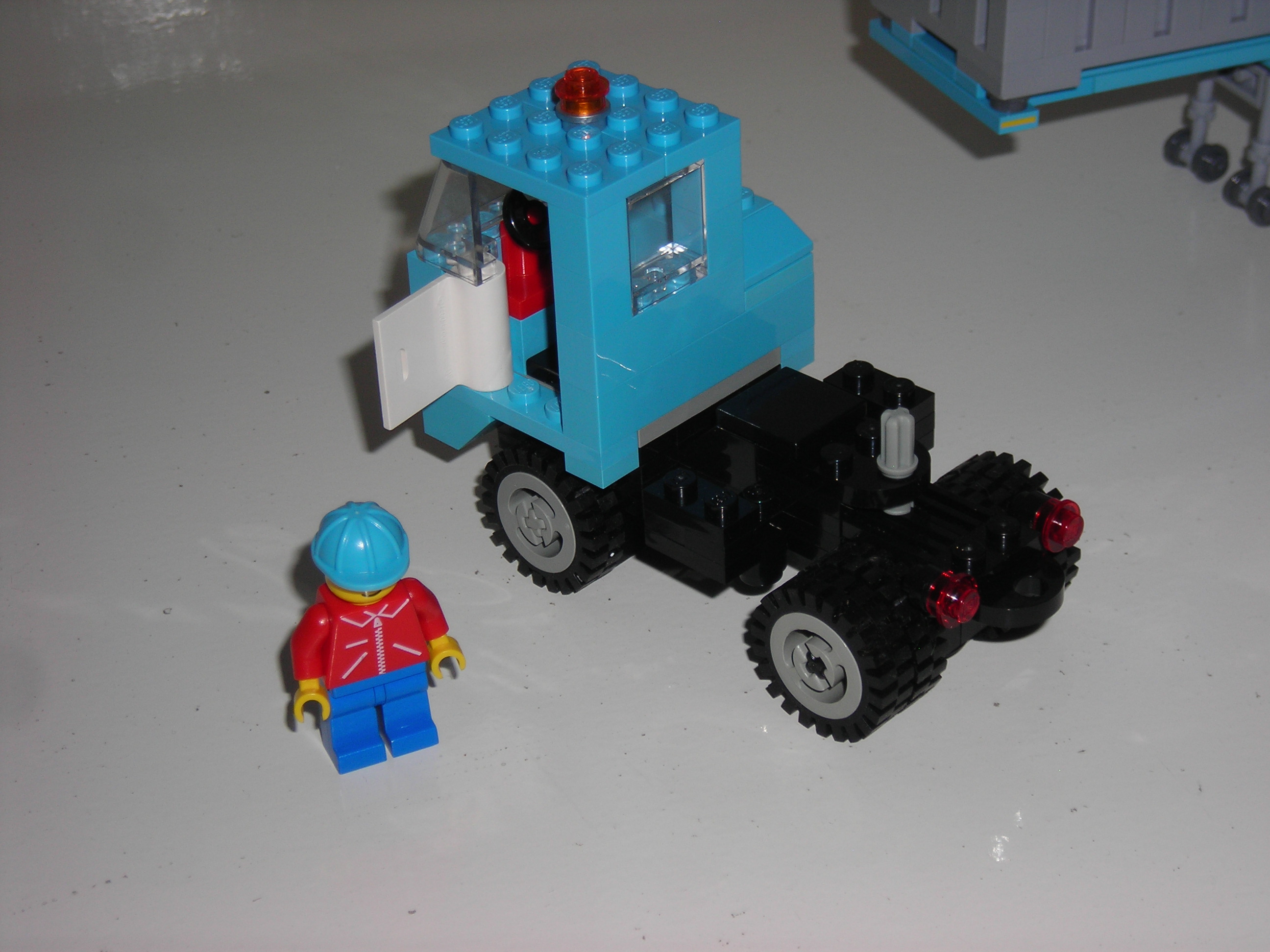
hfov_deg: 25.3
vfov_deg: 19.1
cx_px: 635
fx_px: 2825
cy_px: 476
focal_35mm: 77
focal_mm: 12.7
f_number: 8.4
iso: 50
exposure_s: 1/60.1
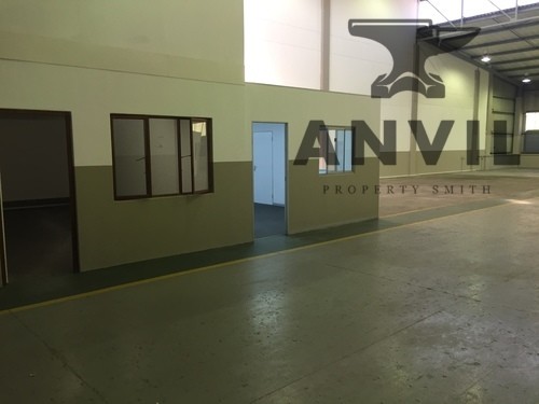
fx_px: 452
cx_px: 270
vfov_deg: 48.2
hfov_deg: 61.7
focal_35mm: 29
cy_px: 202
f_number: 2.2
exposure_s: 1/33
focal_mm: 4.15
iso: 64
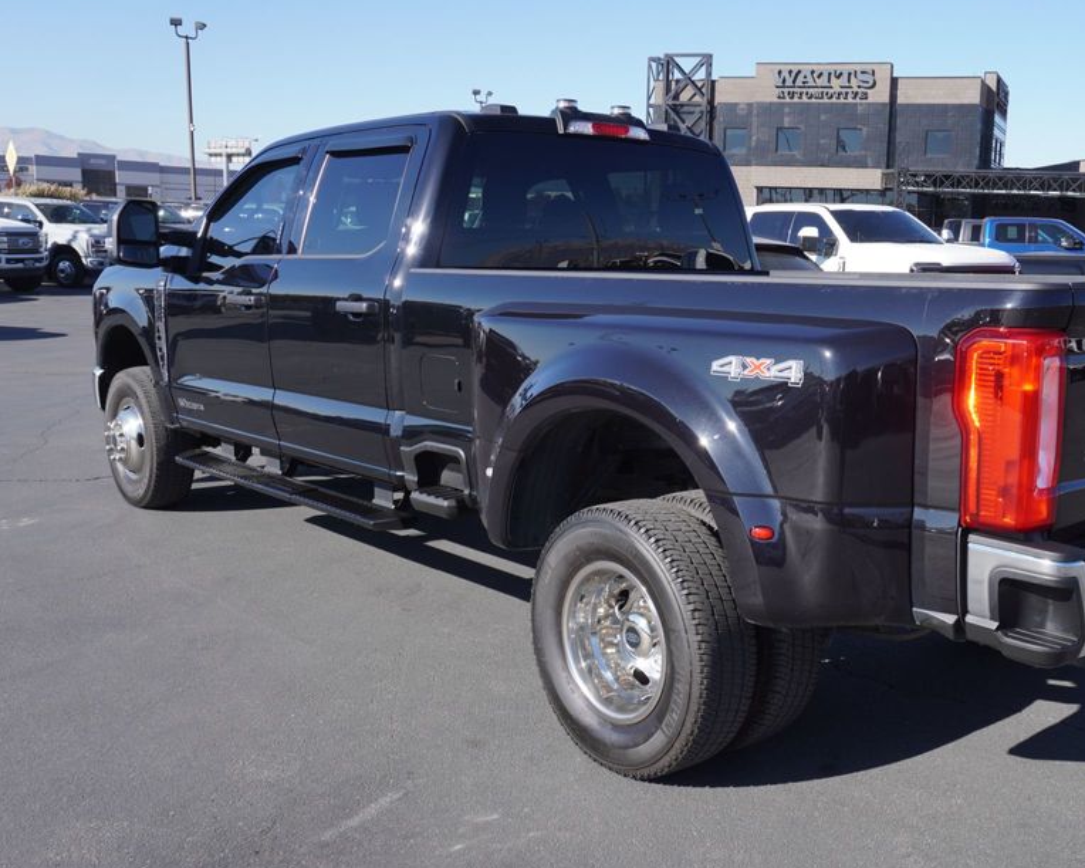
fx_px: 1272
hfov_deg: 45.5
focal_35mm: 40
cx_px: 716
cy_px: 450
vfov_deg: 37.7
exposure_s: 1/200
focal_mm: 21
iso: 100
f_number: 6.3
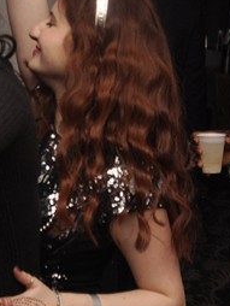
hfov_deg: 14.5
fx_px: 902
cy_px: 81
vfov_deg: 19.1
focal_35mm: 102
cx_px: 59
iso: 400
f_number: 5
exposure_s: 1/60
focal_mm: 18
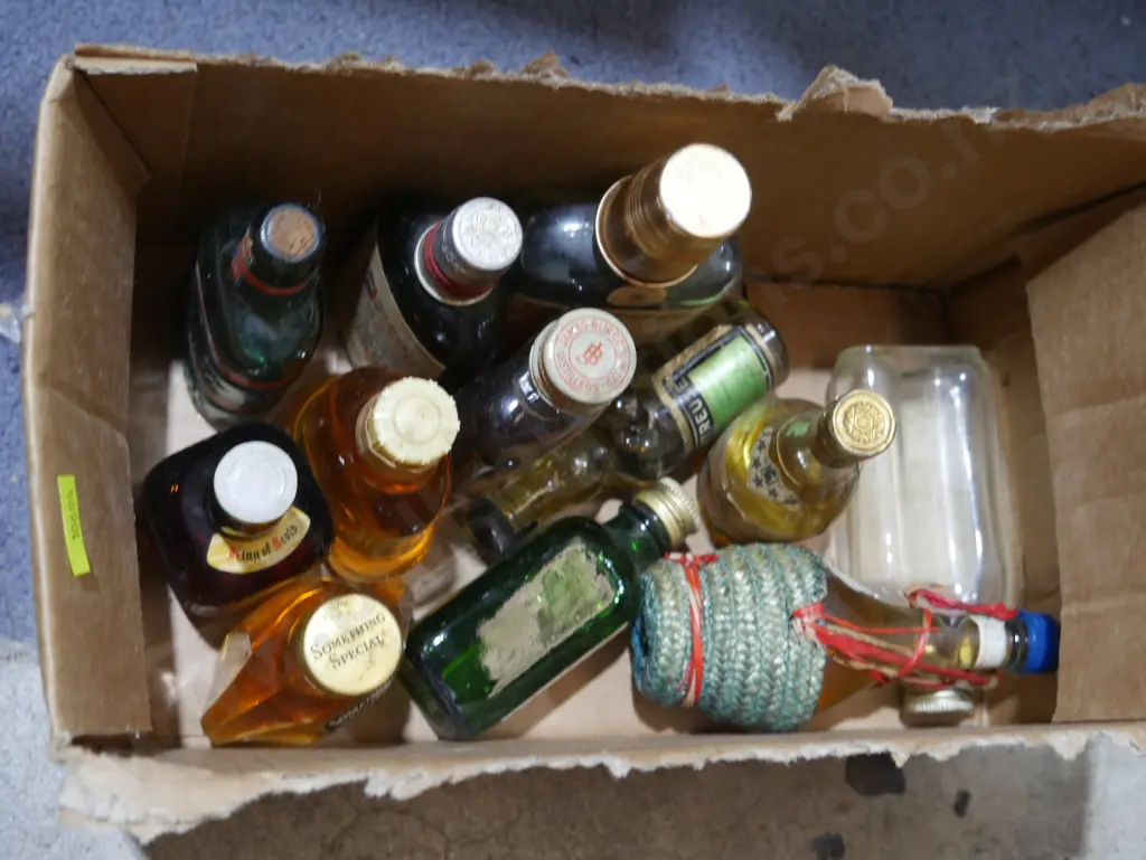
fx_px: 1590
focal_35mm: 48
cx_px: 573
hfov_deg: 39.6
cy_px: 430
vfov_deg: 30.3
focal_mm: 24
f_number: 5.2
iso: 1000
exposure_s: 1/60
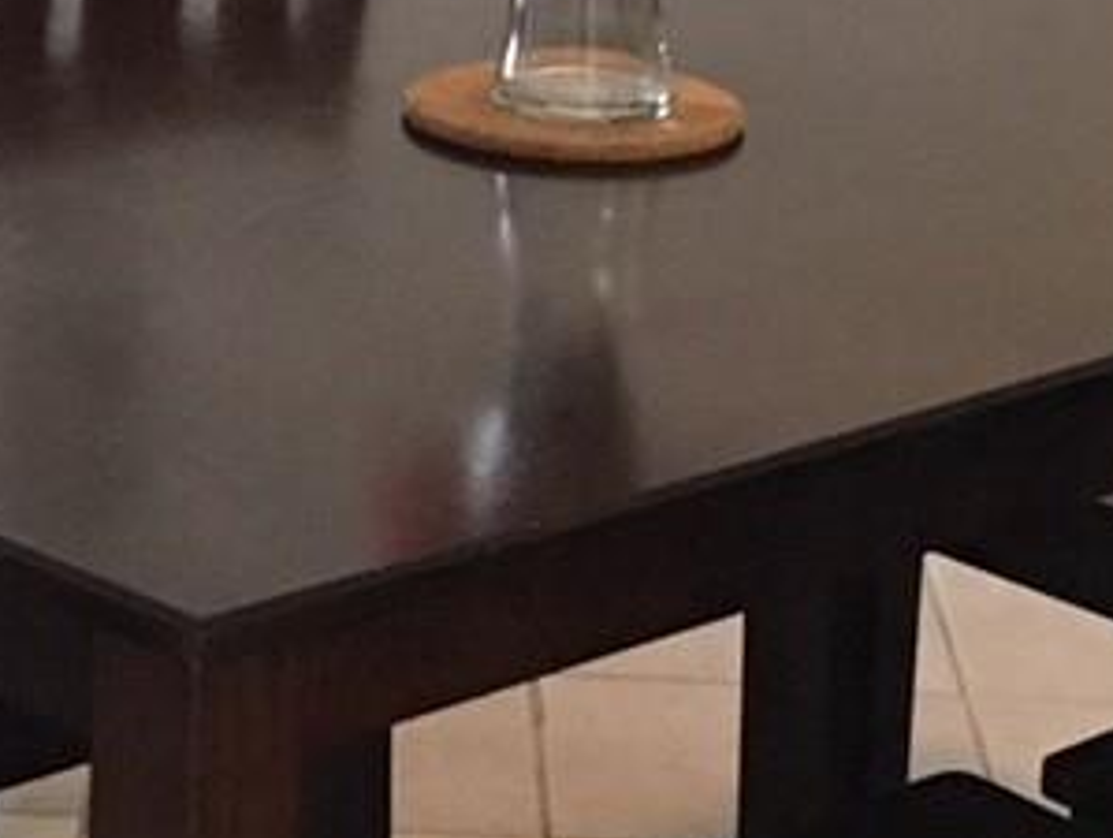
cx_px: 34
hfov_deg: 12.6
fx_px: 4990
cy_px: -149
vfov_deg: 9.5
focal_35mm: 155
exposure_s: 1/24
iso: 200
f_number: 2.2
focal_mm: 4.15
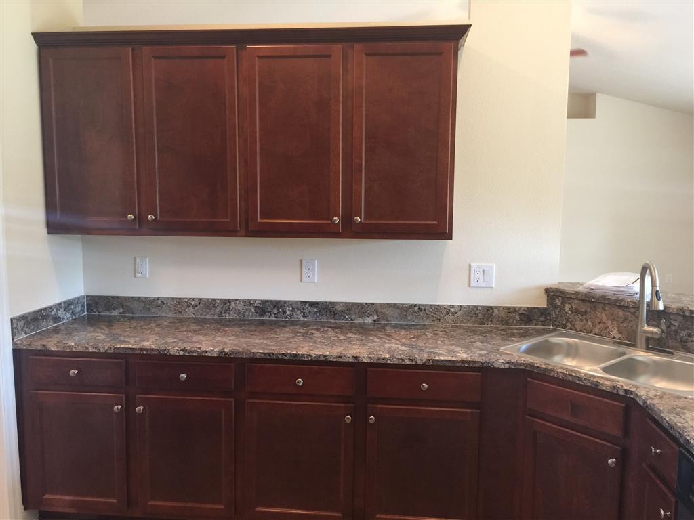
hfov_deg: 61.7
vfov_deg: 48.2
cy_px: 260
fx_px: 581
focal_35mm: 29
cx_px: 347
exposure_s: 1/15
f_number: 2.2
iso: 64
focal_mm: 4.15
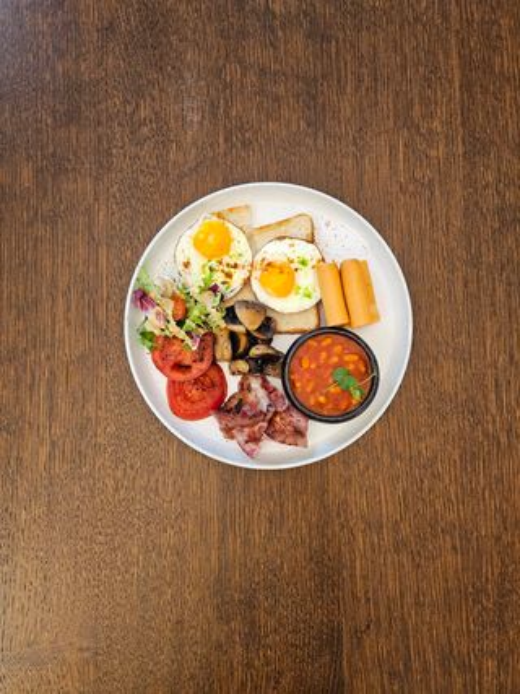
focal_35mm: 23
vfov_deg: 73.9
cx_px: 260
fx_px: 461
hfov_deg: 58.9
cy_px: 347
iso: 1000
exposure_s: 1/142
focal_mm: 6.3
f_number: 1.7
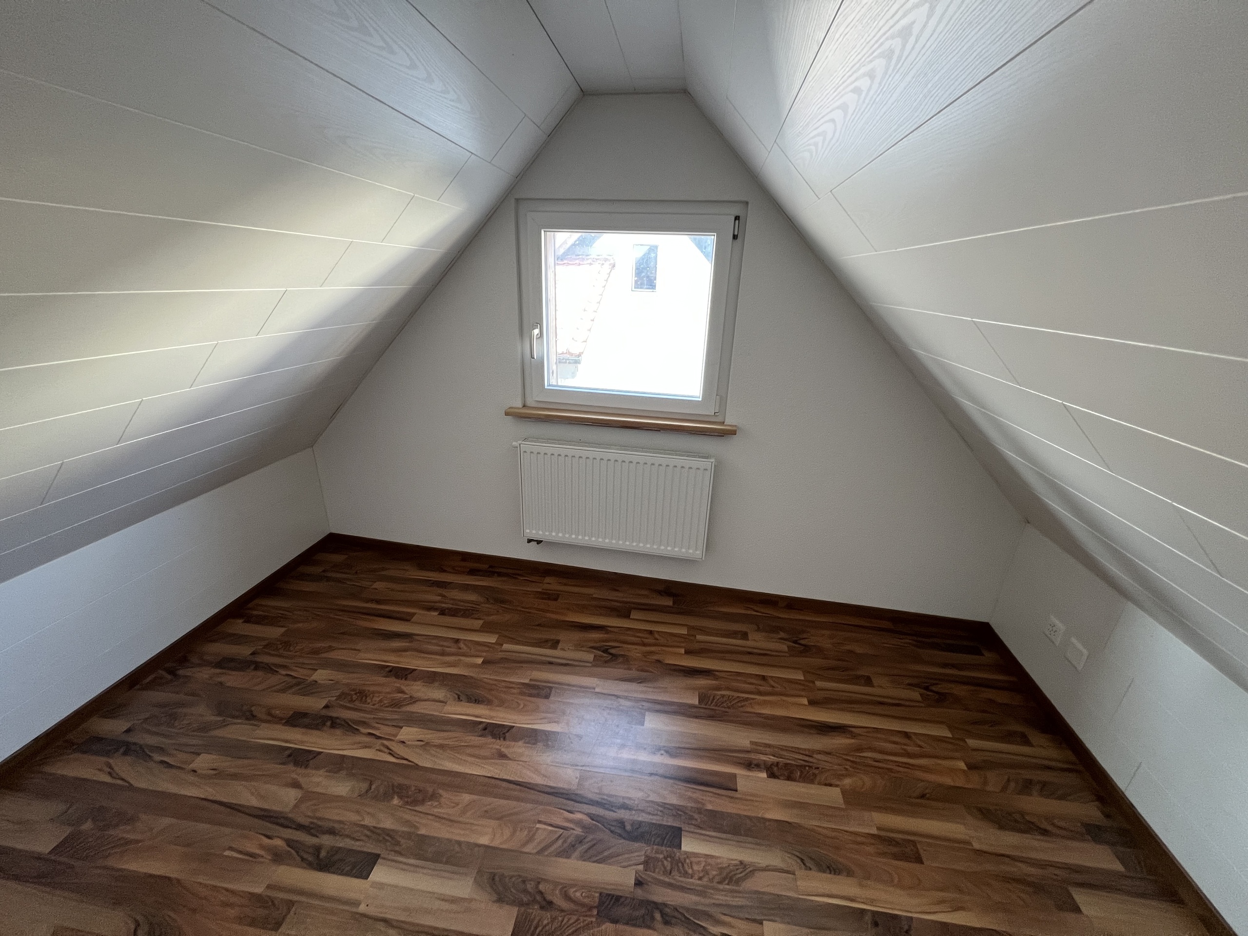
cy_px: 468
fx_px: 469
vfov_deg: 89.9
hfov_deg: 106.2
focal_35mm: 13
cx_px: 624
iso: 250
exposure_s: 1/94
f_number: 1.8
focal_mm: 1.57
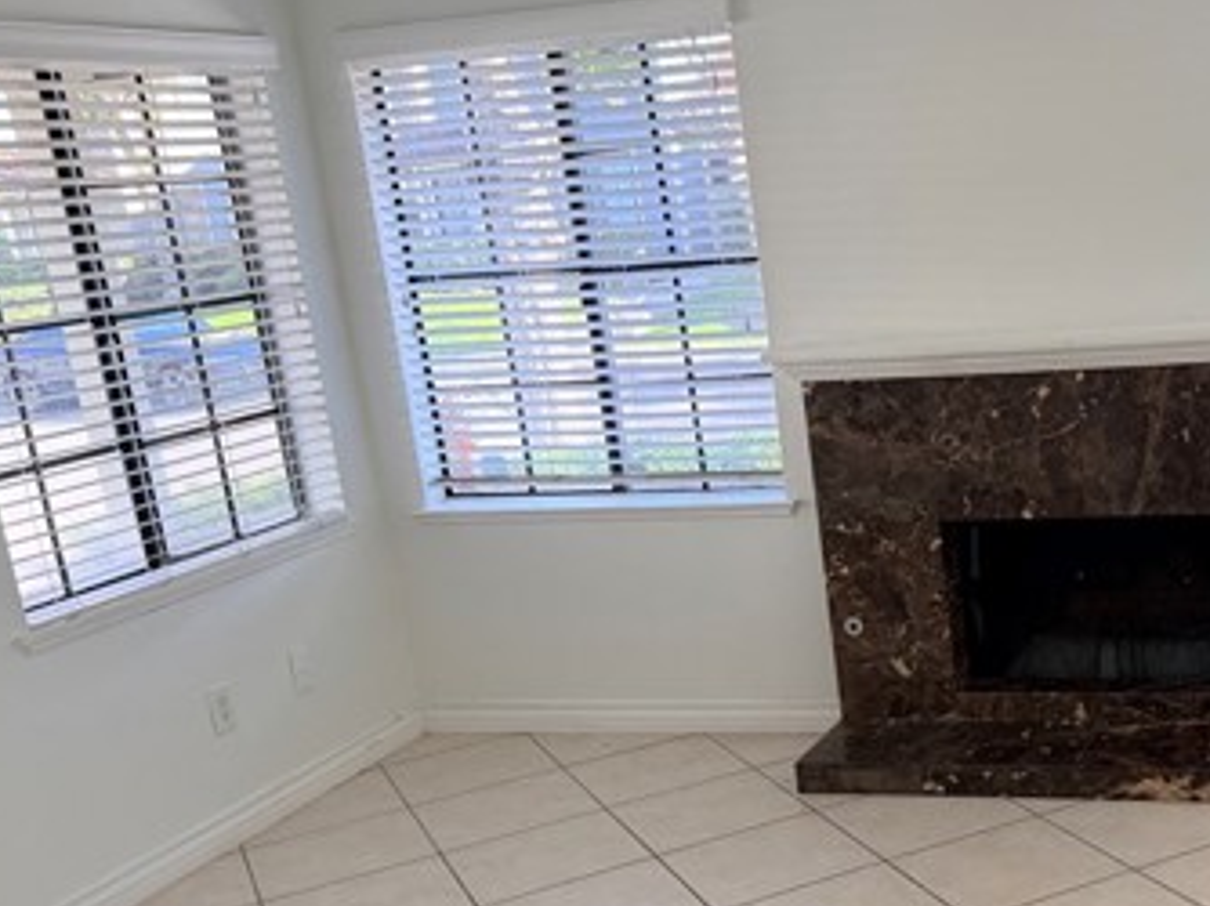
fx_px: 1607
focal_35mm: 46
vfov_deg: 31.2
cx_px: 993
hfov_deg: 39.4
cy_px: 616
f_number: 1.78
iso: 200
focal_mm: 6.76
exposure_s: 1/195
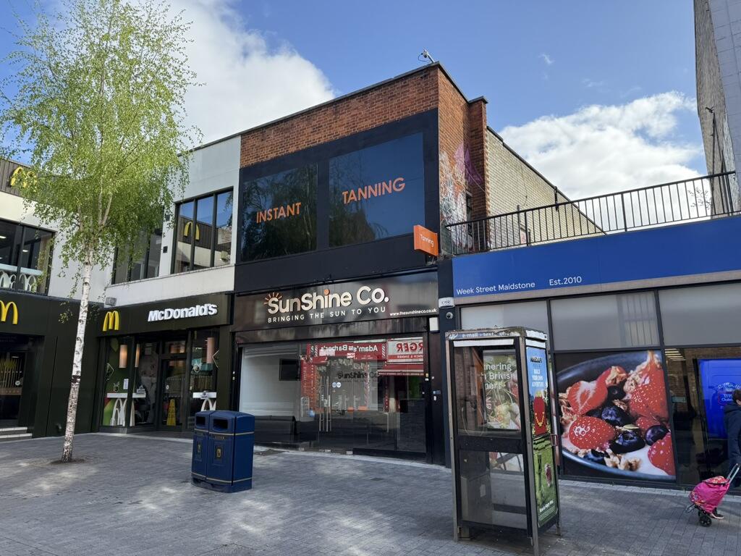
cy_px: 278
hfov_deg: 71.6
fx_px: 514
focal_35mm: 24
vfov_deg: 56.8
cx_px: 370
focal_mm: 6.76
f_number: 1.78
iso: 100
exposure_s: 1/1361
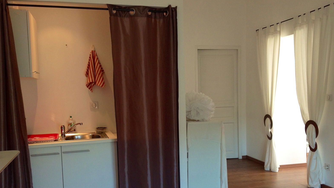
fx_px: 345
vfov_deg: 30.3
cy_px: 120
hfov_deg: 51.6
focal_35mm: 39
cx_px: 170
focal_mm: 4.28
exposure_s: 1/40
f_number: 2.4
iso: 64
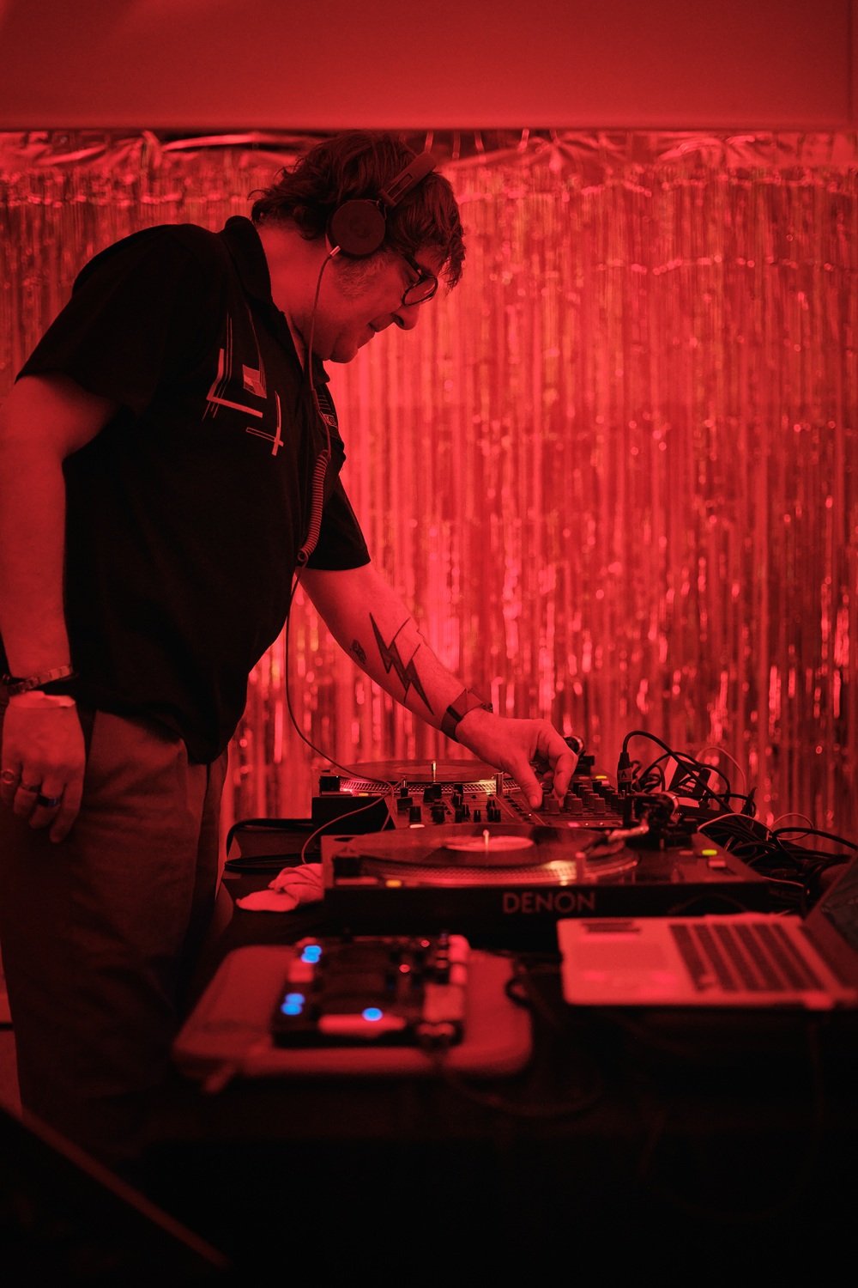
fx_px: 1787
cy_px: 644
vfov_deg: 39.6
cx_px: 429
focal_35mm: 50
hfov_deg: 27.0
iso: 2500
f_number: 1.4
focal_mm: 33
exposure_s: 1/250
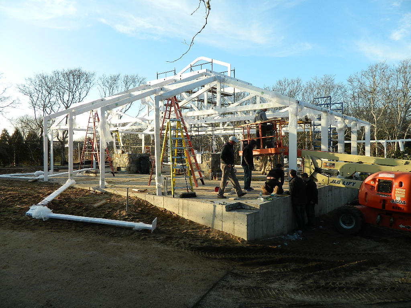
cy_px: 154
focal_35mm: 25
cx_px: 206
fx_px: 297
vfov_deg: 54.9
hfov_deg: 69.4
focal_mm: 4.5
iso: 80
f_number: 3.1
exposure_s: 1/400
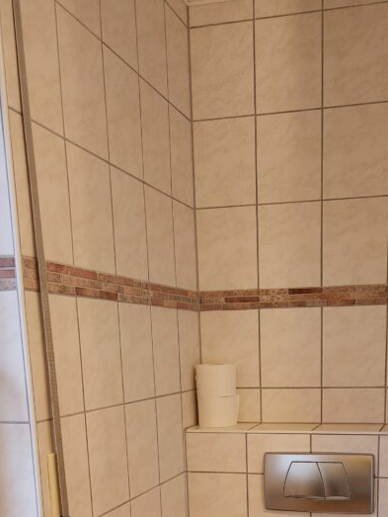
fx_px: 672
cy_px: 499
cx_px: 256
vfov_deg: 38.1
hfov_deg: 32.0
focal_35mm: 45
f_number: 1.8
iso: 400
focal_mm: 5.4
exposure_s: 1/100
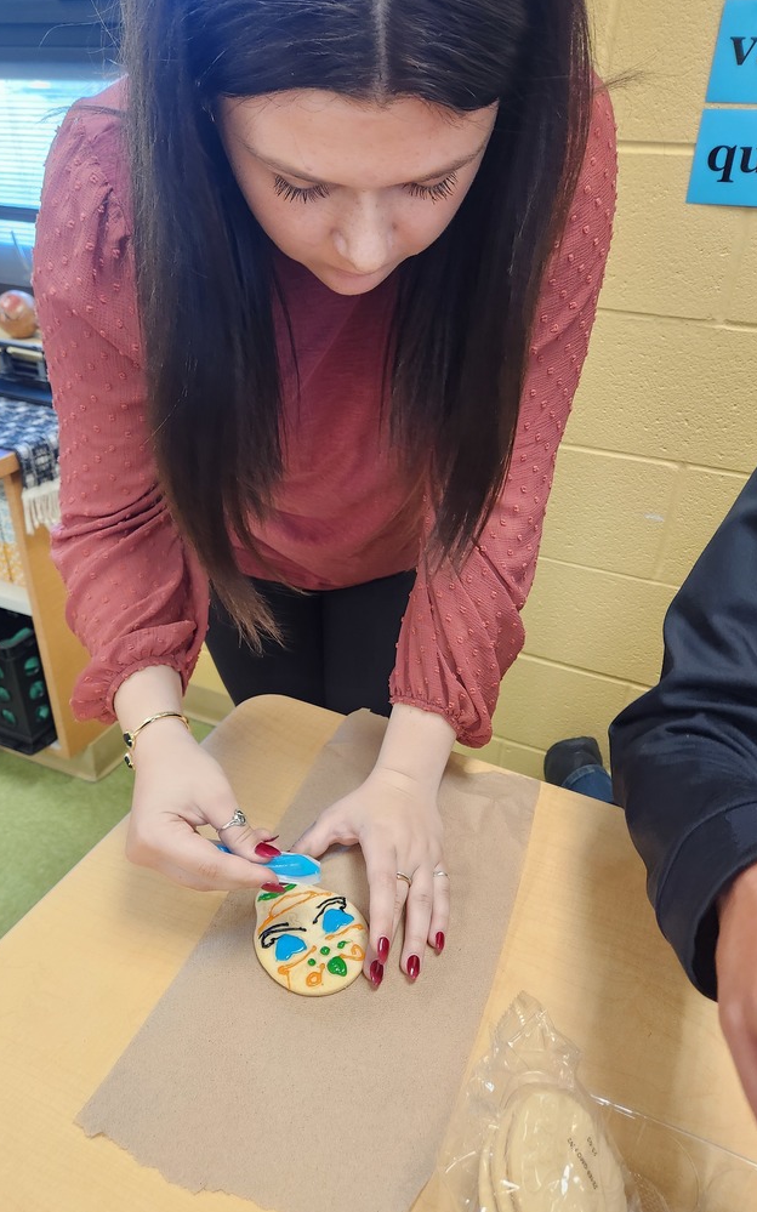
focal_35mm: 25
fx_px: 826
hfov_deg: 49.3
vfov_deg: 72.6
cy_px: 609
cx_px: 372
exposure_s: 1/120
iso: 400
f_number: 1.8
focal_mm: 5.4
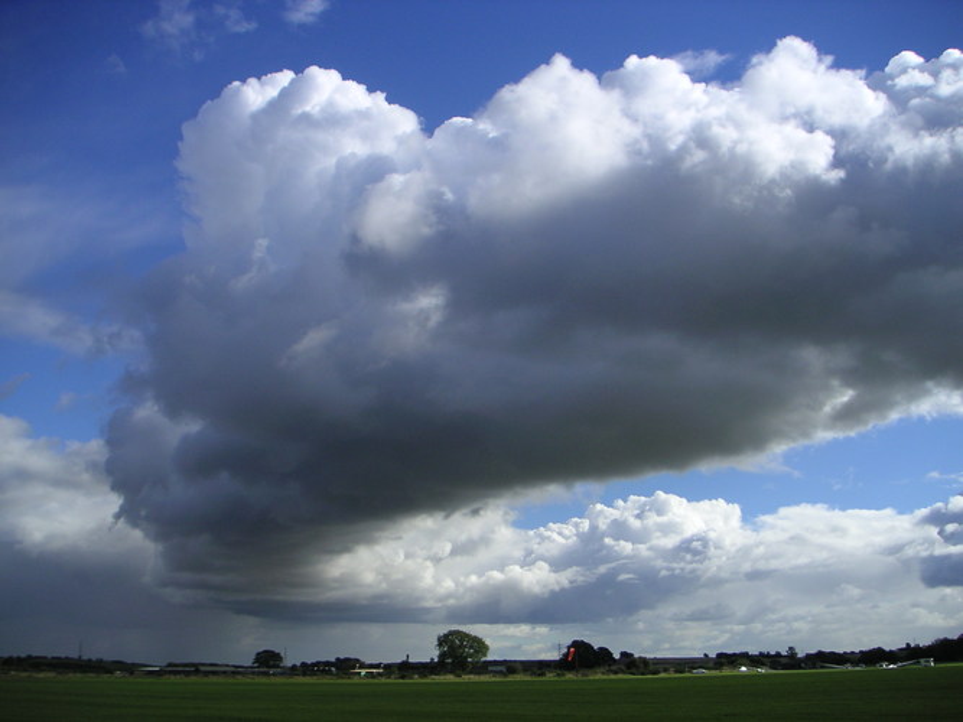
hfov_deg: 50.1
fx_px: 1029
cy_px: 361
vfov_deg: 38.7
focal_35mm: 37
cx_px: 482
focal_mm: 5.7
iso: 50
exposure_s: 1/250
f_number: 6.7
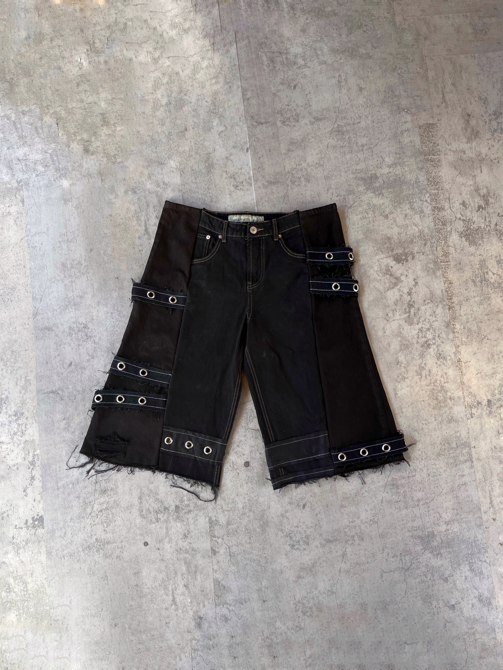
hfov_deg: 53.1
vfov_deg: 67.3
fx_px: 504
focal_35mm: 26
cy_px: 335
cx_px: 252
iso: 64
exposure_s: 1/122
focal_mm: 5.1
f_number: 1.6
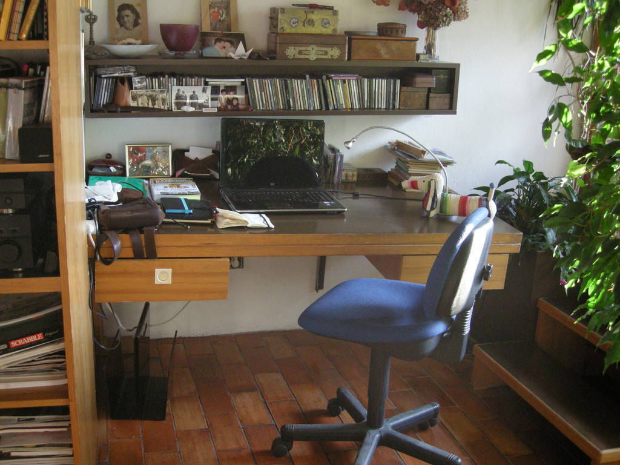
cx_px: 310
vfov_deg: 35.1
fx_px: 734
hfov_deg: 45.8
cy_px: 232
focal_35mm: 41
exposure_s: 1/55
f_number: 2.9
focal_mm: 8.5
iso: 355
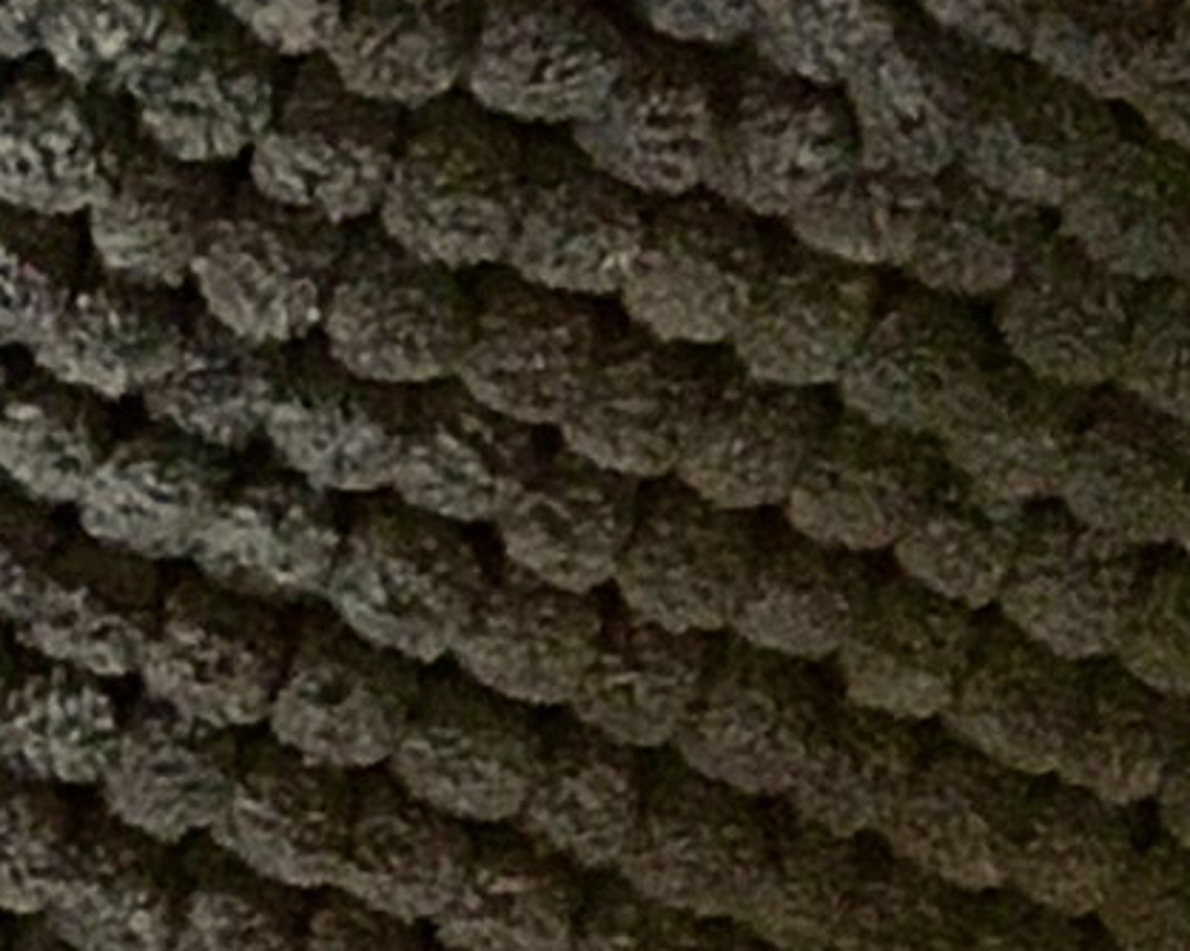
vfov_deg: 5.6
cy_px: 1461
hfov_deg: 6.4
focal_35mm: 273
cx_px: -2477
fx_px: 9610
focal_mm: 4.15
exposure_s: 1/25
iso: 200
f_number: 2.2
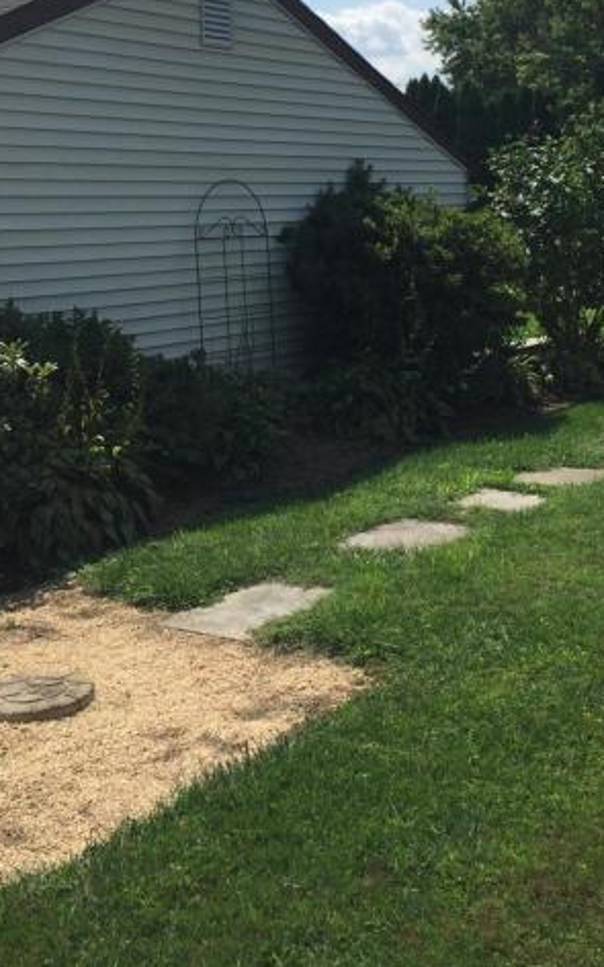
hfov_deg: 25.8
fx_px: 1317
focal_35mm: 50
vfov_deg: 39.8
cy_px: 318
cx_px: 319
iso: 32
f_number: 2.2
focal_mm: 4.15
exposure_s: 1/3597
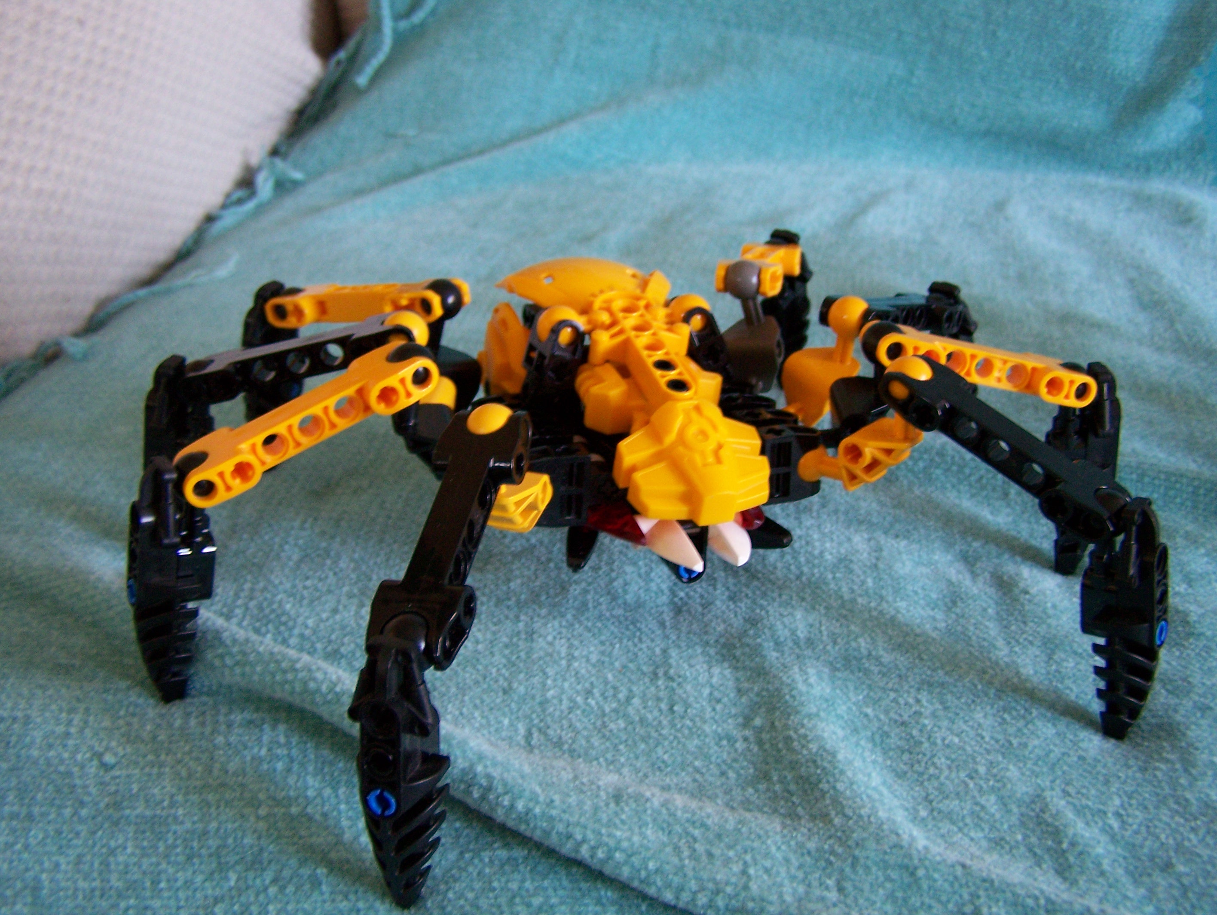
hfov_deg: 48.9
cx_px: 608
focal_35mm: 38
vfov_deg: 37.8
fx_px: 1337
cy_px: 458
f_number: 2.8
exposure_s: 1/13
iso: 160
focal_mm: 6.3
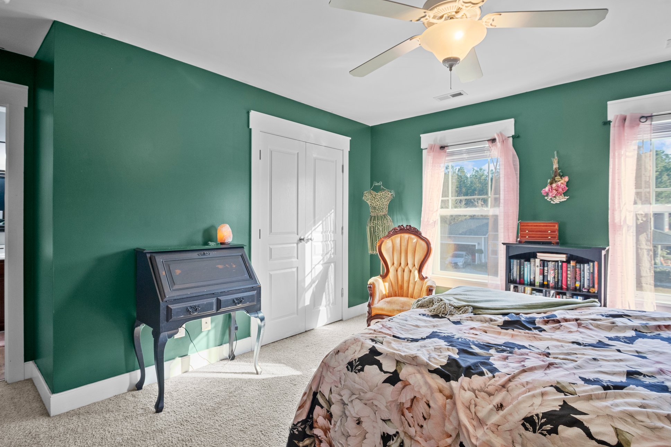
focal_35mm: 18
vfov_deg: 67.4
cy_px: 230
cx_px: 327
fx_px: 335
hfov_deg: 90.0
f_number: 8
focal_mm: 17
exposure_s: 1/13
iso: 400
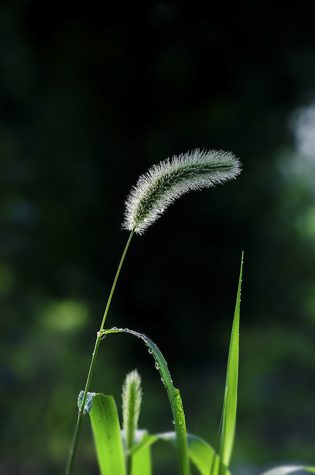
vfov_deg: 16.1
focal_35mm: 128
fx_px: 1681
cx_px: 158
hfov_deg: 10.7
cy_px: 238
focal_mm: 85
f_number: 5
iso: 200
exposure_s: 1/640
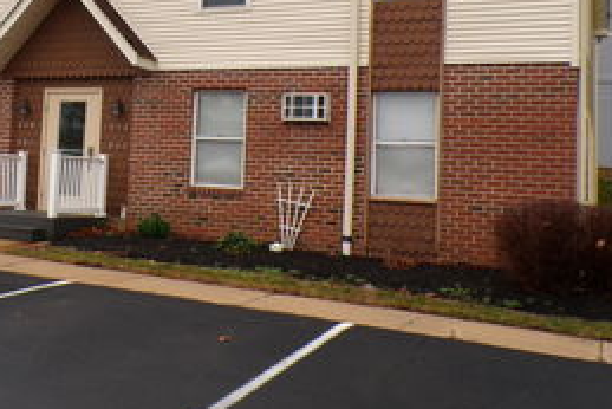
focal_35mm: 48
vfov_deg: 27.7
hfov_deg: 39.4
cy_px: 99
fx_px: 816
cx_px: 117
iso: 100
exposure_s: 1/100
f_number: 4.6
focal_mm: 5
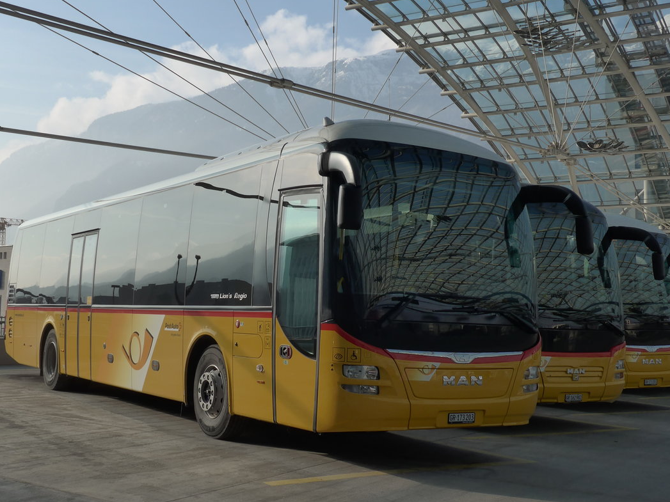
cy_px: 239
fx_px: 910
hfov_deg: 40.4
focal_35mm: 47
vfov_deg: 30.9
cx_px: 291
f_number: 5
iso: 160
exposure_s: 1/800
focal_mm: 8.4
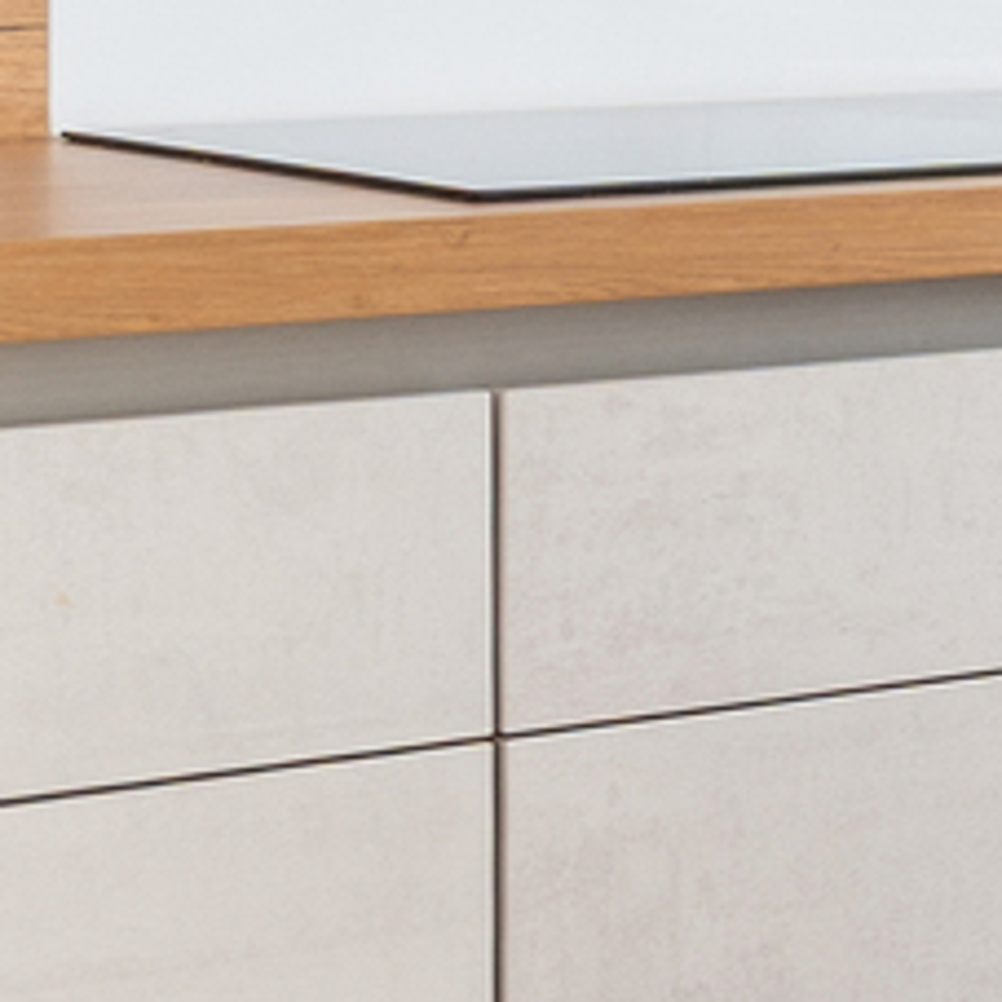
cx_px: 1964
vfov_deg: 11.9
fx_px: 4716
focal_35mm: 144
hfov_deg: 11.1
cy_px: -146
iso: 200
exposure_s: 1/1.67
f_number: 11
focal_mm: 16
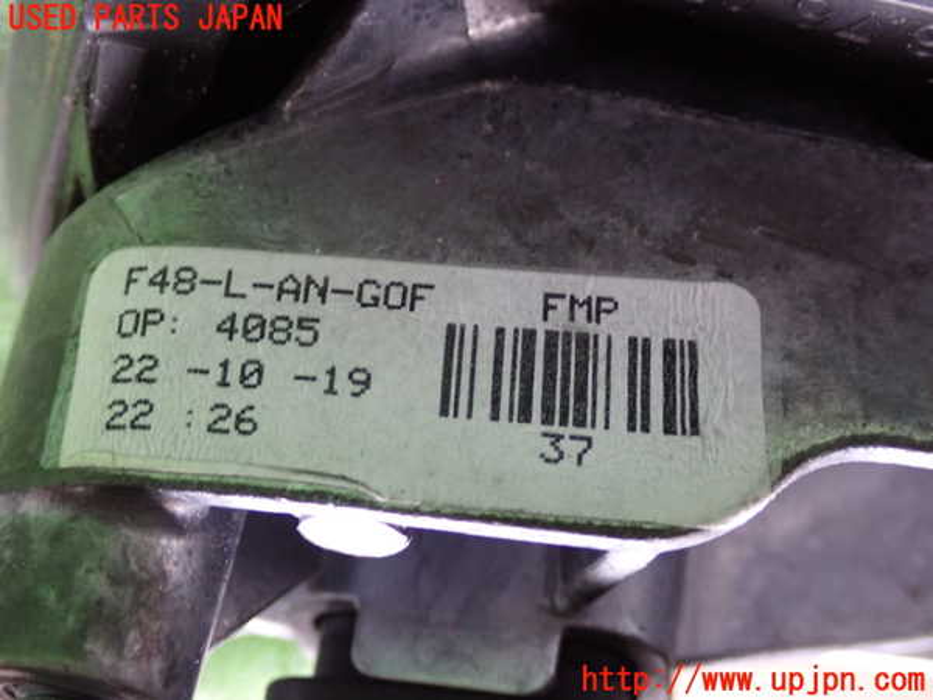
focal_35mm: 58
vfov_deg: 25.2
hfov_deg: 33.2
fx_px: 1563
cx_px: 466
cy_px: 350
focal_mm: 10.35
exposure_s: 1/20
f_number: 3.5
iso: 800
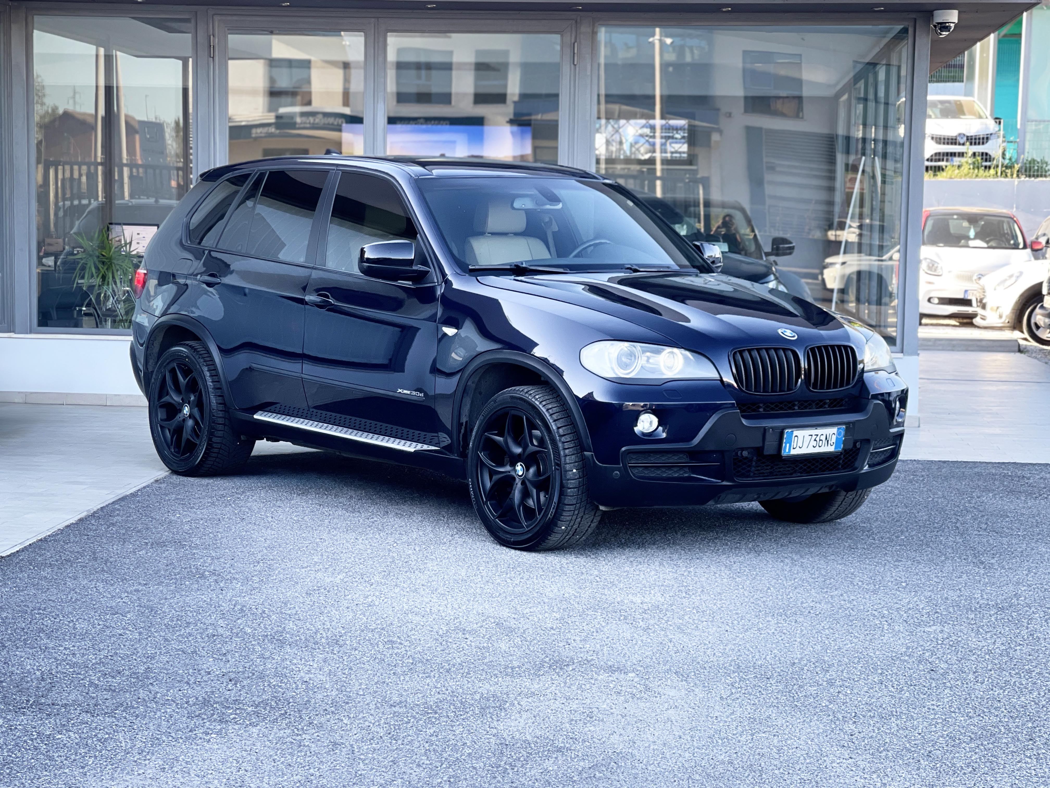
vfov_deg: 22.9
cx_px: 525
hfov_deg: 30.3
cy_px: 394
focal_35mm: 64
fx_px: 1941
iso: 50
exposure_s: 1/121
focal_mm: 7.5
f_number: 2.2
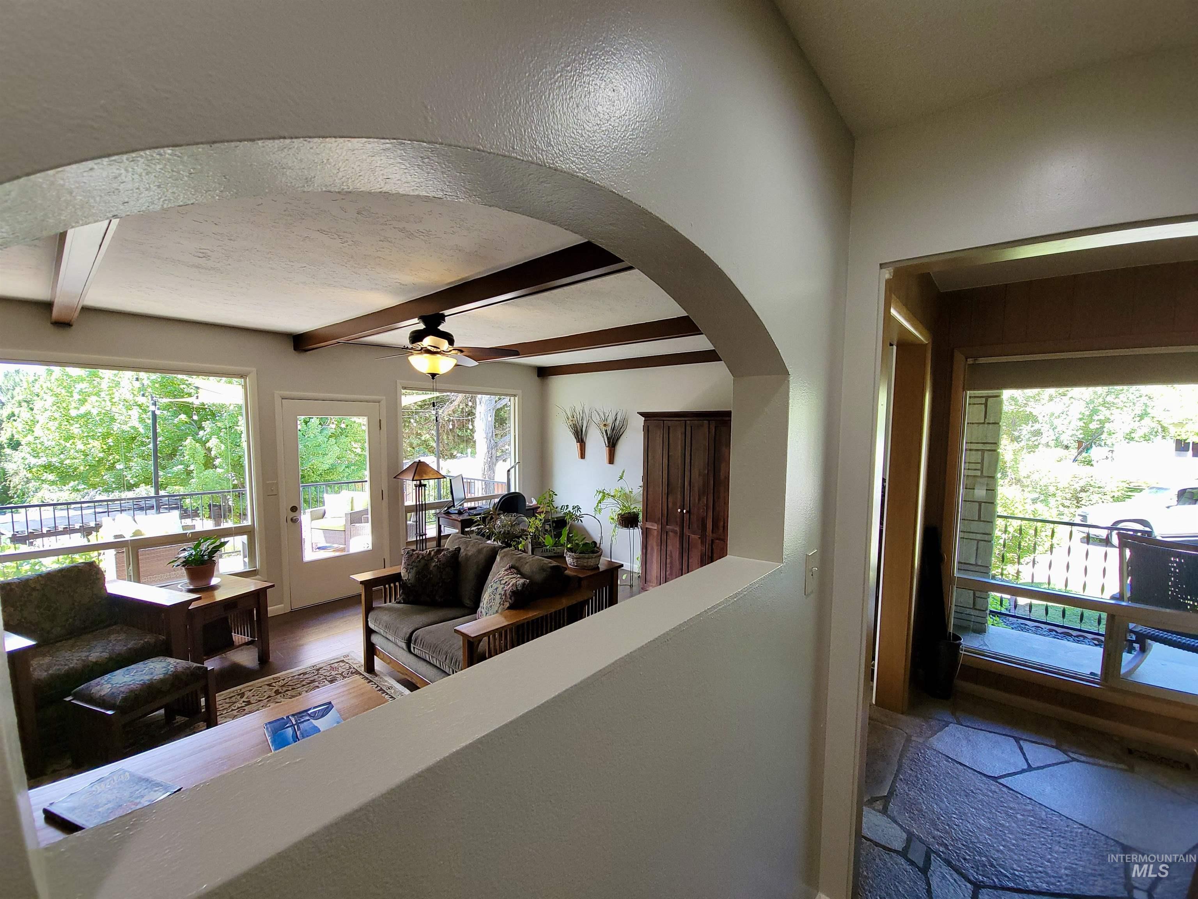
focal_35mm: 13
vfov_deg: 89.9
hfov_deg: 106.2
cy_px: 450
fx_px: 450
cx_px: 599
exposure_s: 1/60
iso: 64
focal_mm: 2.2
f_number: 2.2
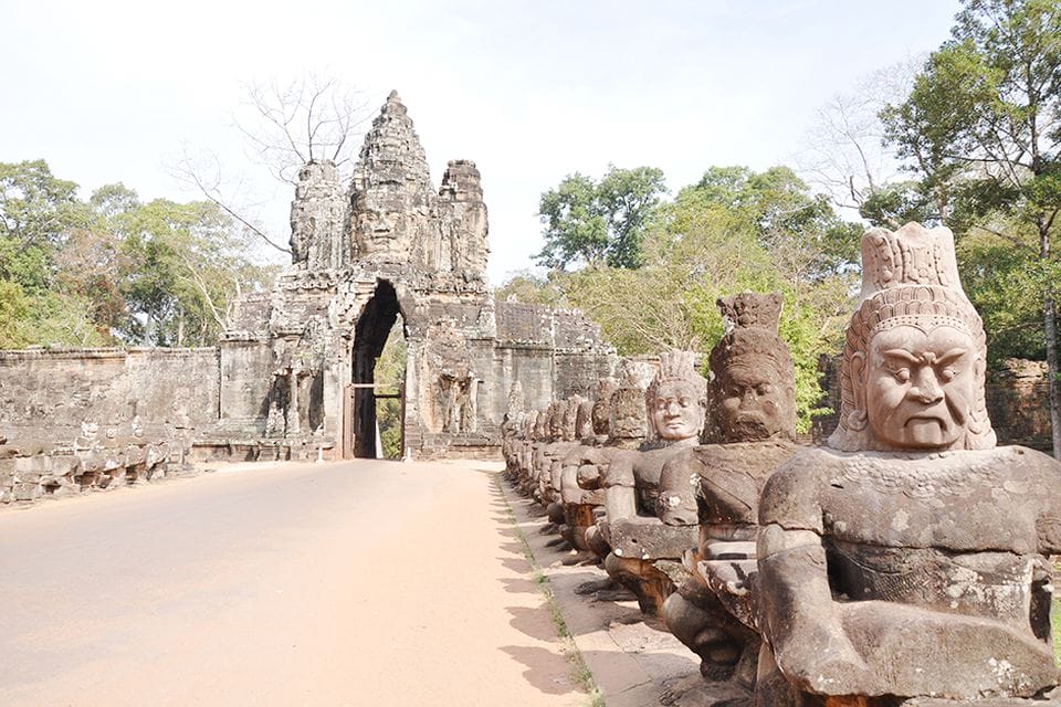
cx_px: 530
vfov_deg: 47.9
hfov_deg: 67.4
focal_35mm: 27
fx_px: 796
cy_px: 354
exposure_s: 1/320
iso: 200
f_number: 8
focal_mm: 18
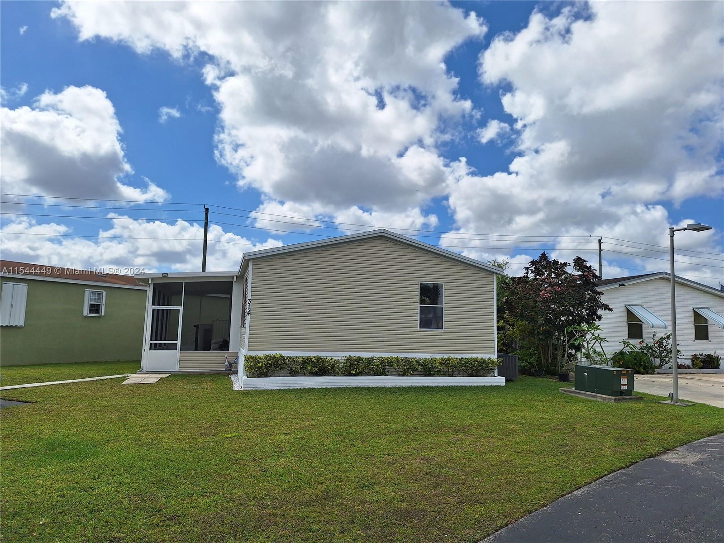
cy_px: 272
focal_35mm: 23
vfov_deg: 58.9
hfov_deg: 73.9
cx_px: 362
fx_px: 481
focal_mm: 5.54
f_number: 1.8
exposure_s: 1/7813
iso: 40
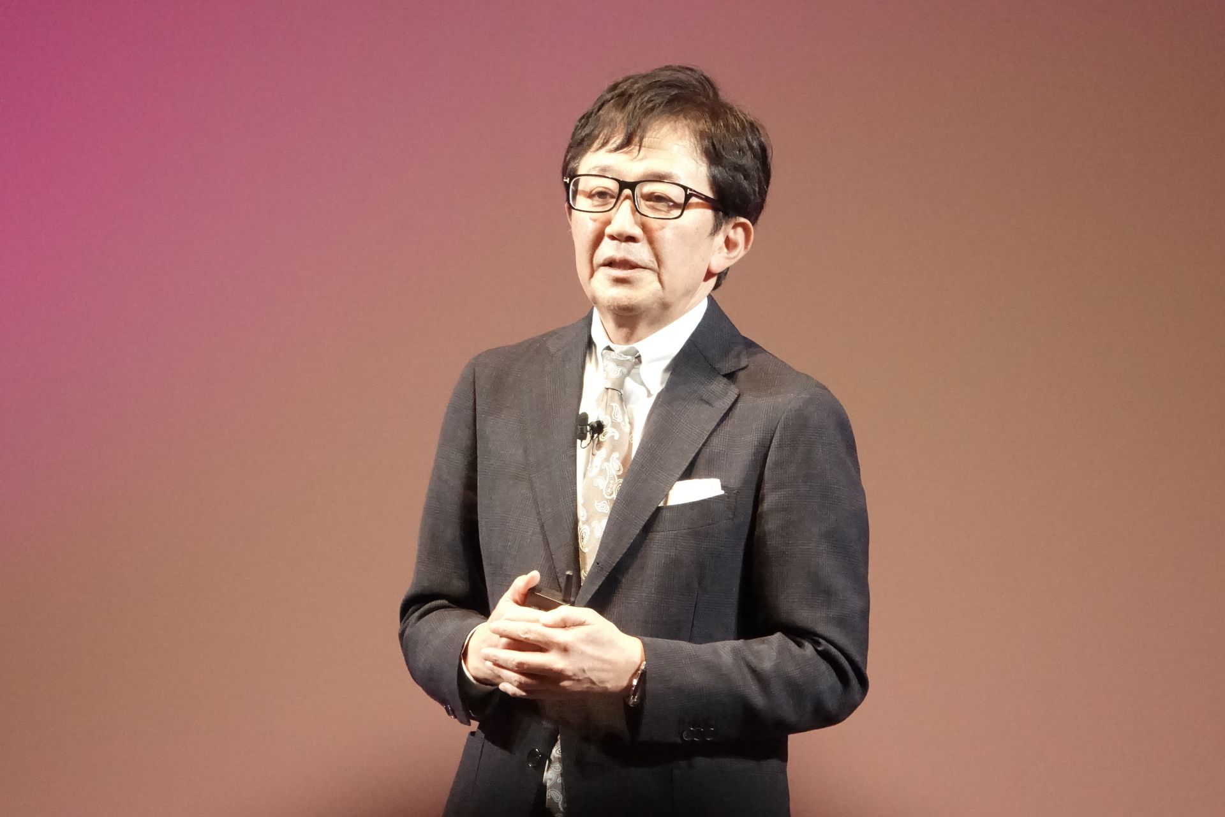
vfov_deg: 2.4
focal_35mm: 573
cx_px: 612
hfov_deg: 3.6
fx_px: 19496
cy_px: 408
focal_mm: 210.22
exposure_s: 1/640
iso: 6400
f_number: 4
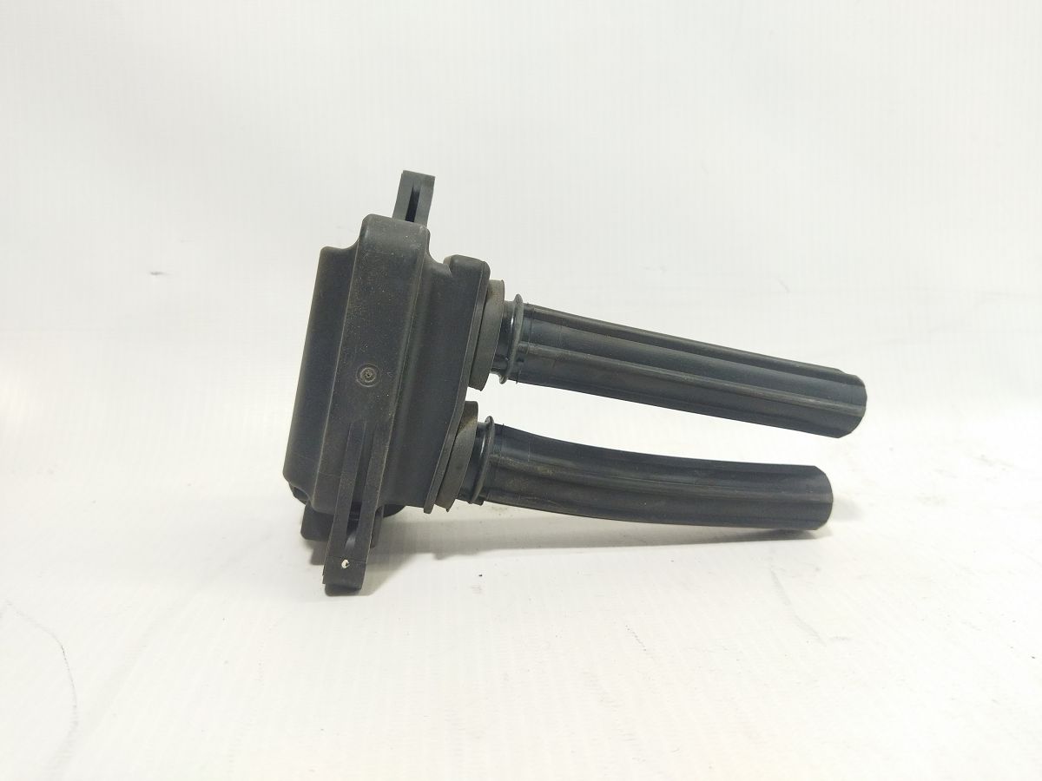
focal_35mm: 27
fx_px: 813
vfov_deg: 51.4
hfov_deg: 65.3
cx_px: 521
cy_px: 390
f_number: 1.79
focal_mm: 4.71
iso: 182
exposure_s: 1/100
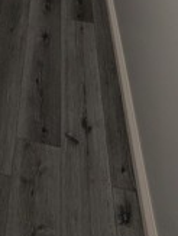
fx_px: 321
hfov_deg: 27.8
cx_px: -26
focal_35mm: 47
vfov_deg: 24.5
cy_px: -159
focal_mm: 2.02
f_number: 1.7
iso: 53
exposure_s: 1/220
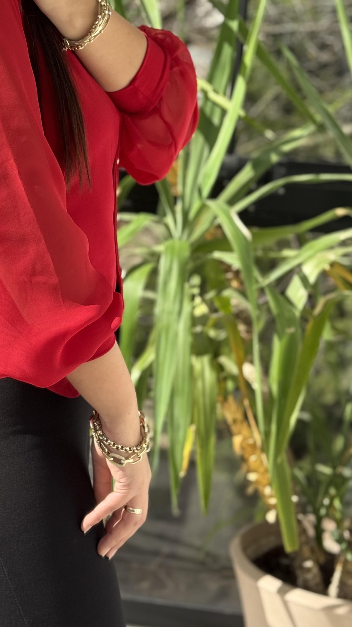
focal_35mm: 82
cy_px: 160
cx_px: 30
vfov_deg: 25.6
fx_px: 1361
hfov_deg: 14.6
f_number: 1.78
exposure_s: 1/1013
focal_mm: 6.76
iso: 64
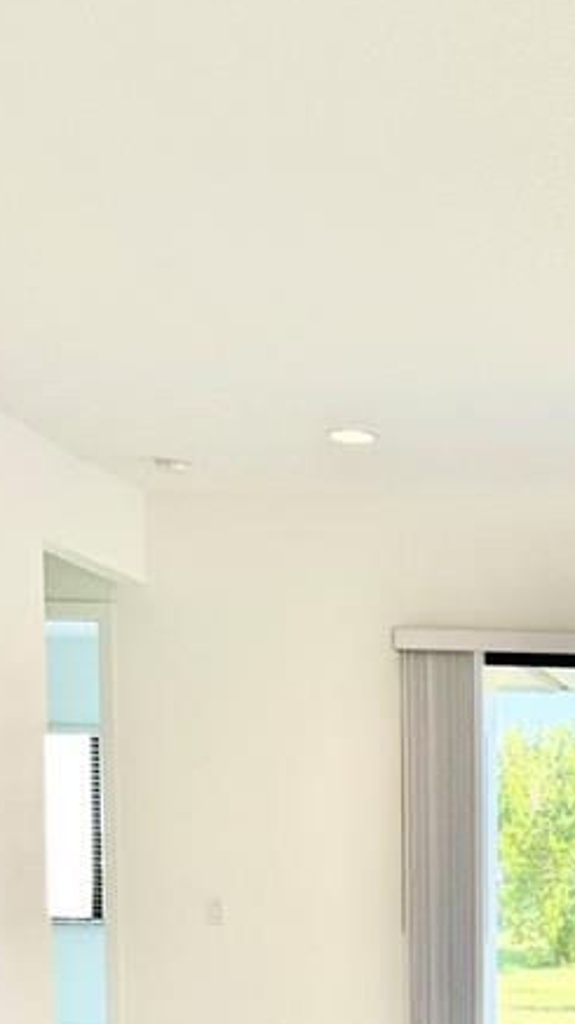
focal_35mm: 72
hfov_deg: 15.8
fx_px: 1953
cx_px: 760
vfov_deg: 27.3
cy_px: 1076
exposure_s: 1/211
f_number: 1.78
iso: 64
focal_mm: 6.76
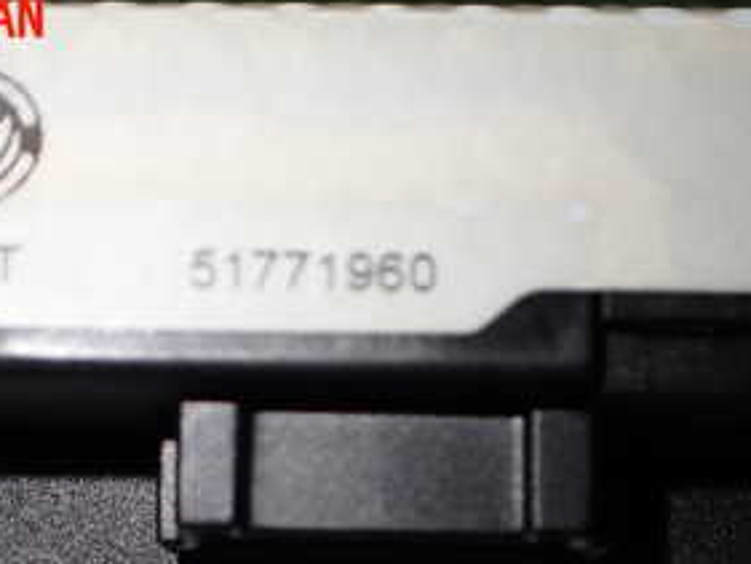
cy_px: 588
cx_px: 361
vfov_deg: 21.9
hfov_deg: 30.3
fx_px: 1389
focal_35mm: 64
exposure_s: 1/125
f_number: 2.3
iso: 125
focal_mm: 5.4
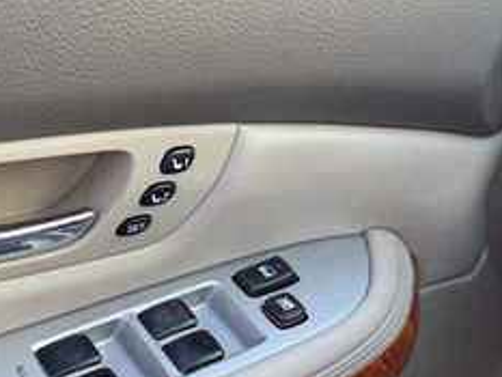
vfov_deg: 22.2
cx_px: 196
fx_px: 958
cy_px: 224
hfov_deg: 29.3
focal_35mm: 66
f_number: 1.78
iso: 64
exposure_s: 1/121
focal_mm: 6.76
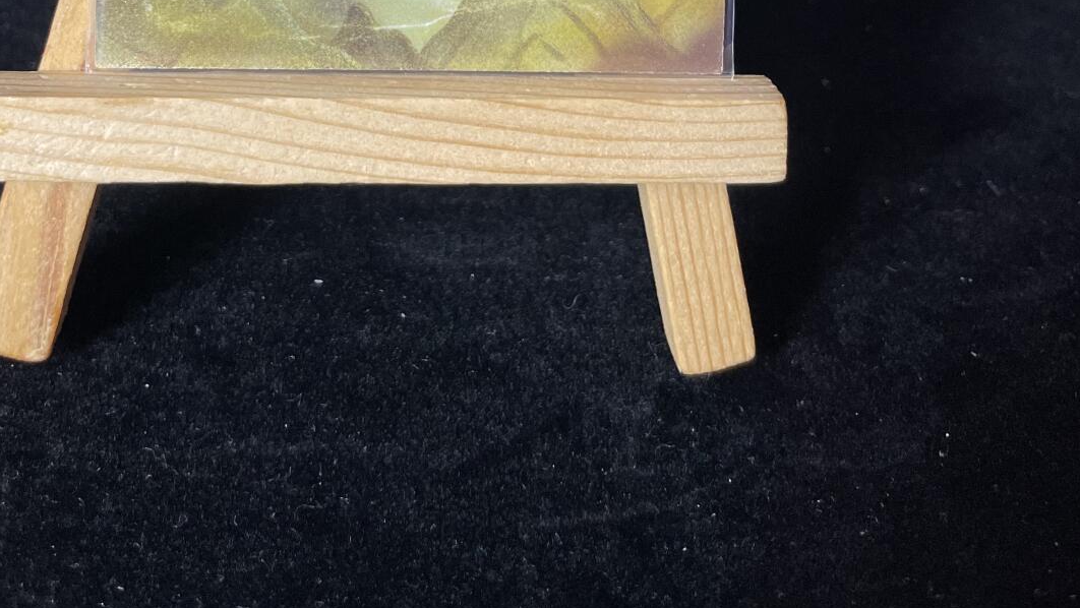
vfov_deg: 21.5
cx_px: 490
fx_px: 1375
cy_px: -261
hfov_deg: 42.8
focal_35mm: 48
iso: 100
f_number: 1.6
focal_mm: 4.2
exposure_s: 1/100
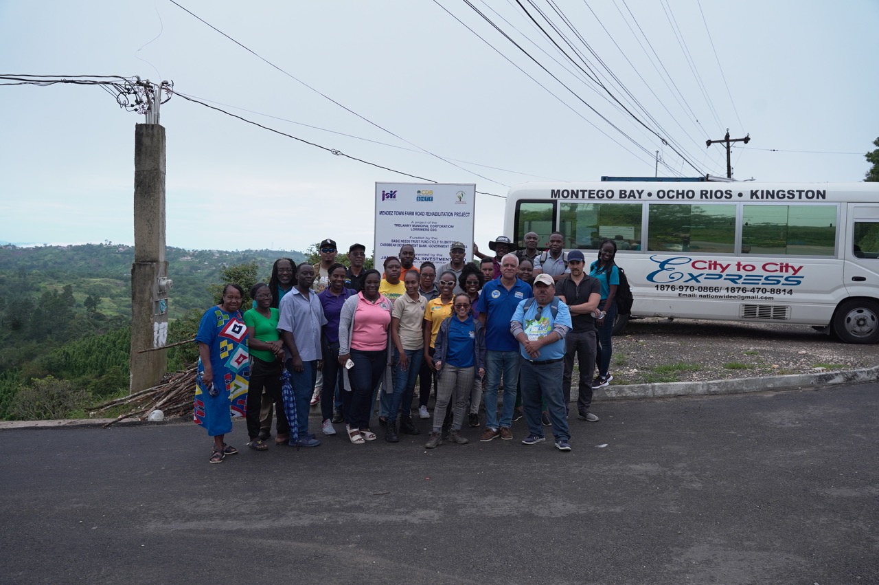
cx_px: 440
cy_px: 292
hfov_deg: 58.5
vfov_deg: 40.8
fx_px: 785
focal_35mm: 32
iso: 640
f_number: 5
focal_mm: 32.2
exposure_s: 1/800
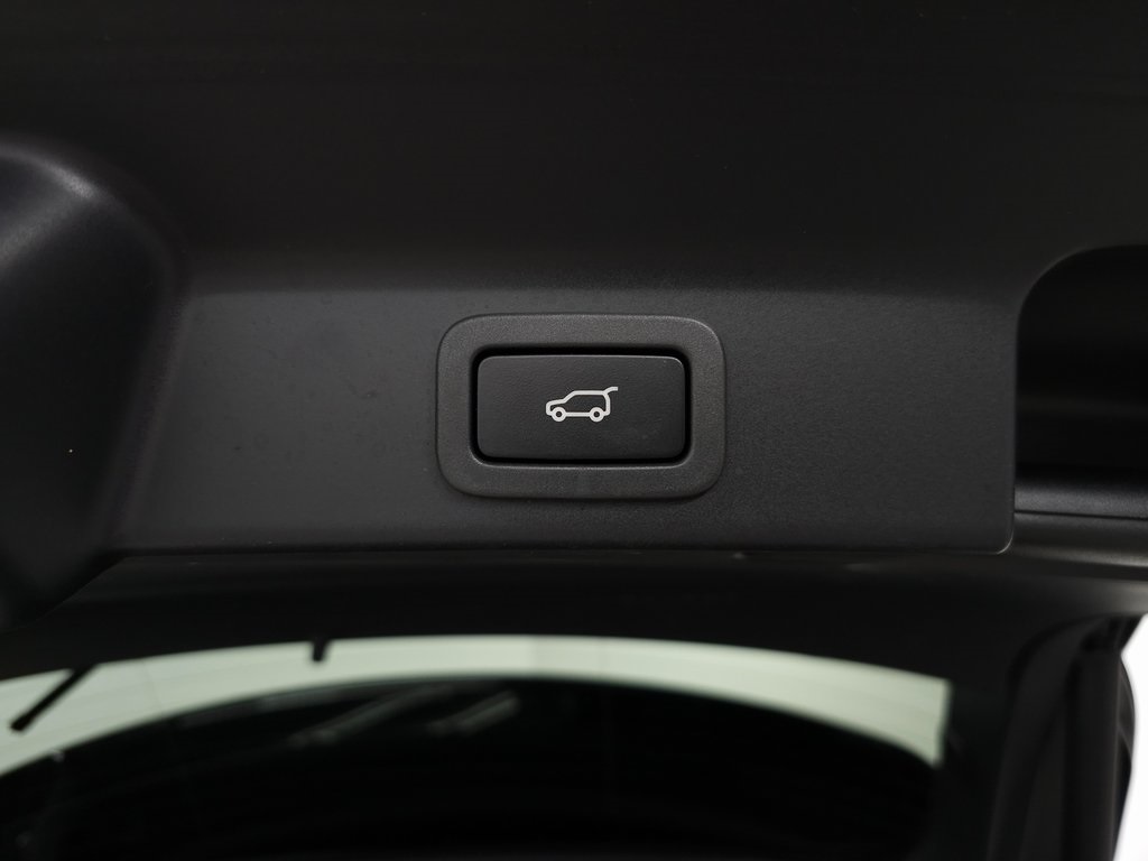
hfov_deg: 73.9
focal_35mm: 23
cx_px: 574
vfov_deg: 58.9
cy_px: 430
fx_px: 763
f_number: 1.7
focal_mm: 6.3
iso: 80
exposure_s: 1/60
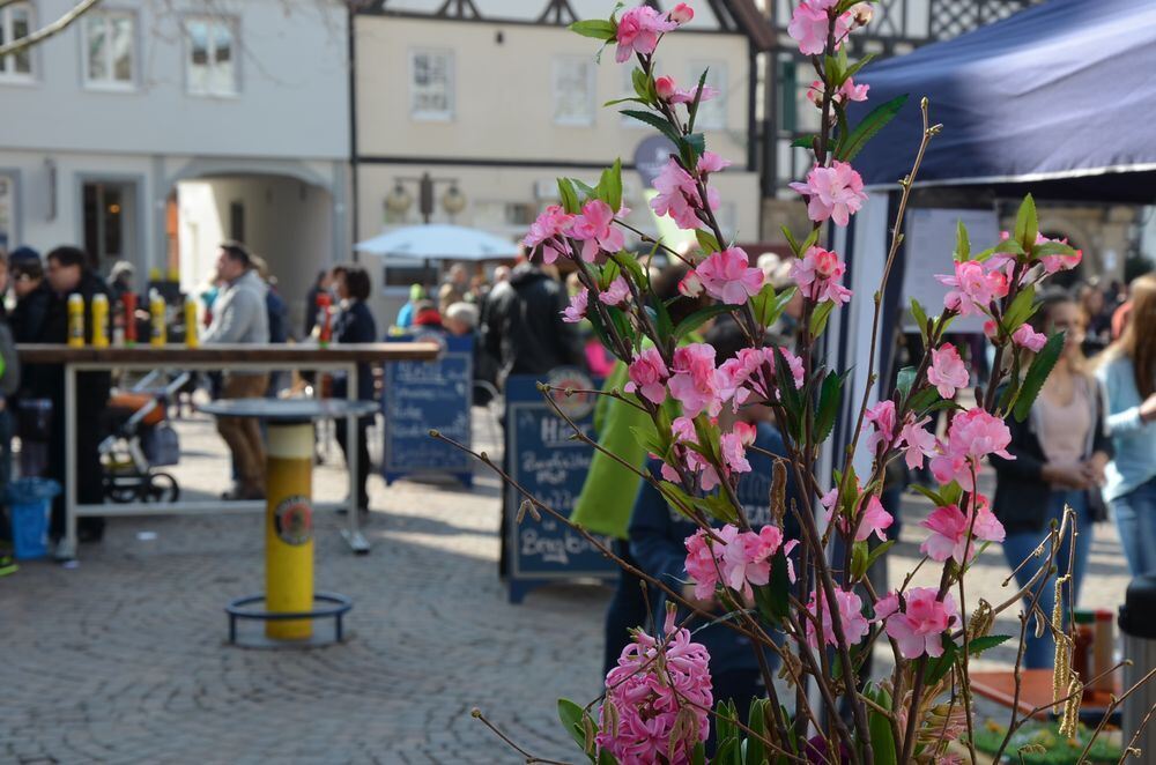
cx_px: 578
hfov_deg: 29.9
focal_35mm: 68
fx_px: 2163
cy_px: 382
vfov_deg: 20.1
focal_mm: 45
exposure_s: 1/200
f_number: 8
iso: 200
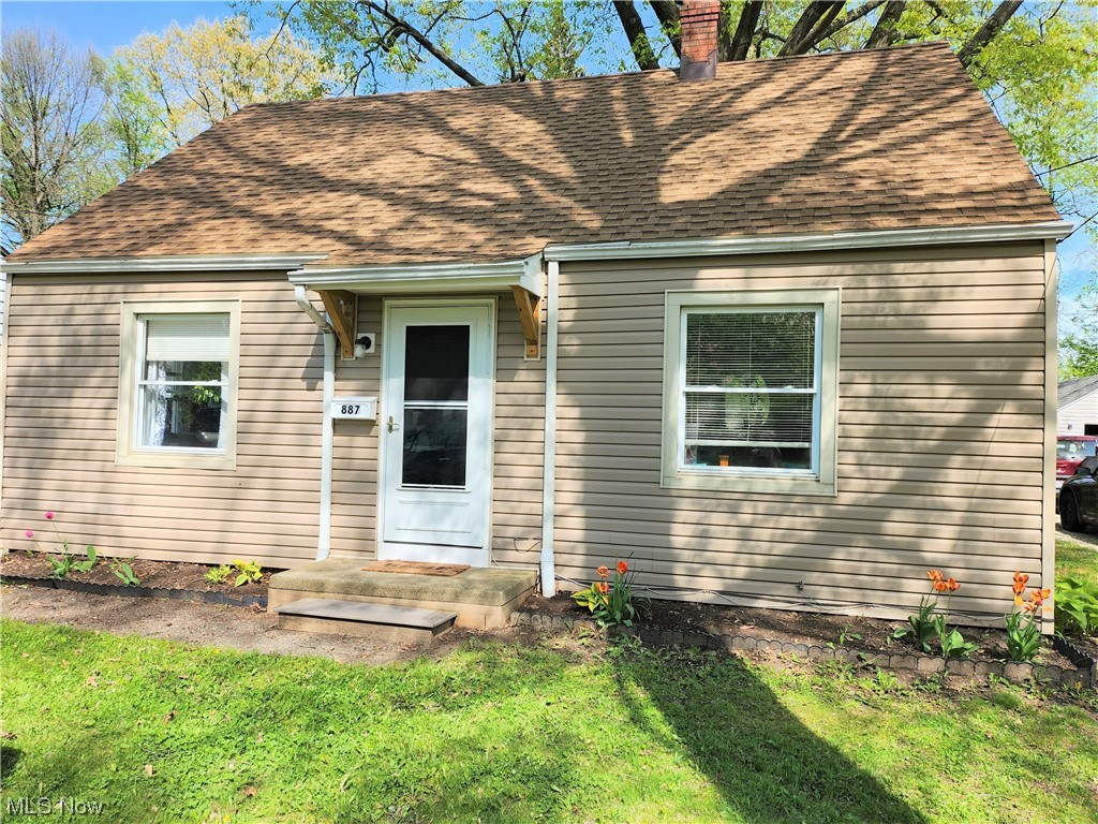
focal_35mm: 24
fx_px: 761
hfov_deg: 71.6
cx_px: 549
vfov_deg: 56.8
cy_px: 412
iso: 50
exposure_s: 1/1307
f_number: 1.8
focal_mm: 5
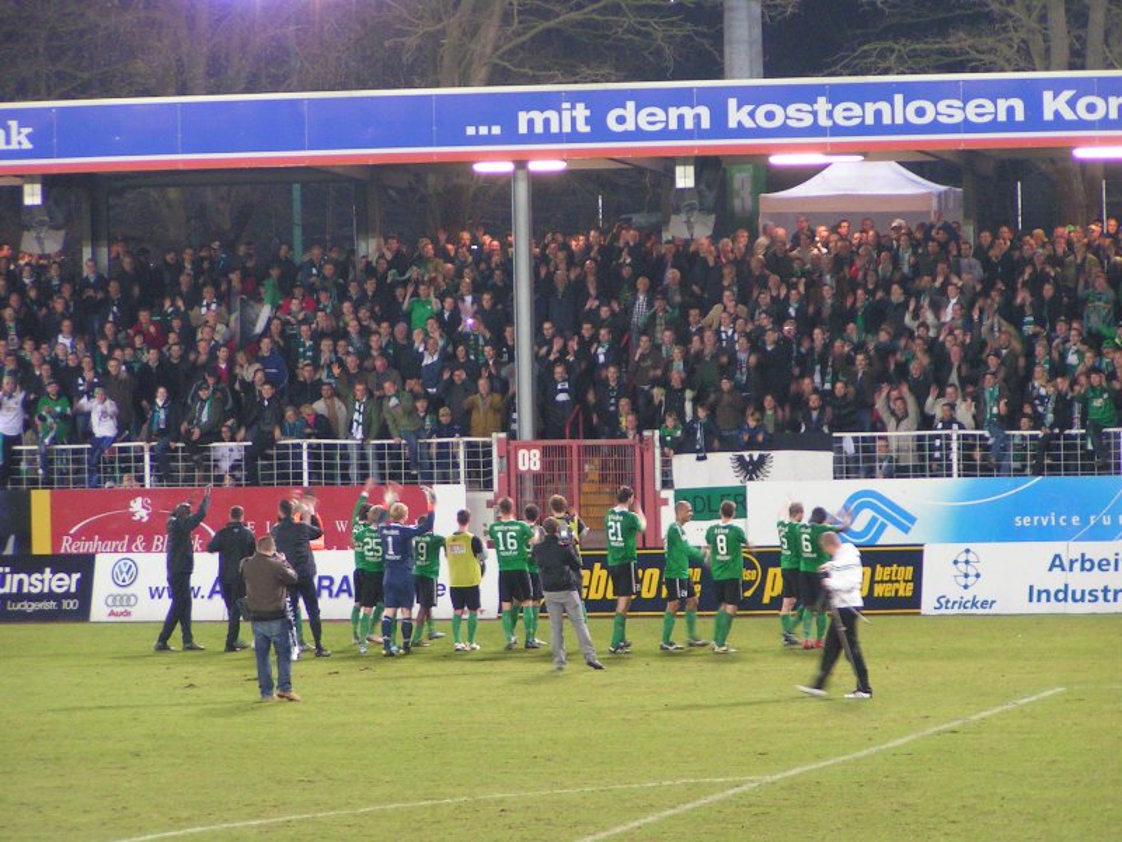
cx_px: 561
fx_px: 6385
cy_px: 421
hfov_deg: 10.0
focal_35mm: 197
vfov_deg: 7.5
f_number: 3.5
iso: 200
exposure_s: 1/20
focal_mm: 30.1
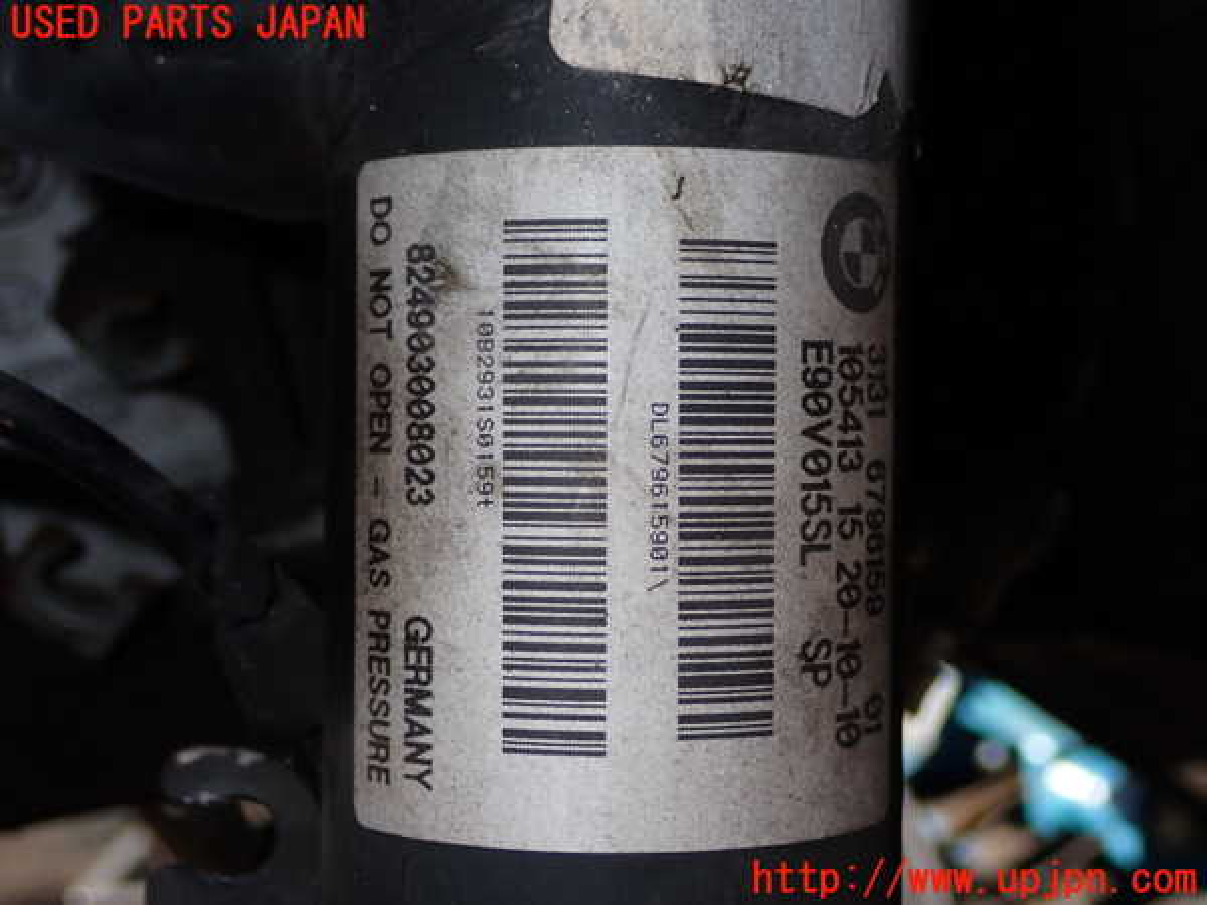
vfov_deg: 25.2
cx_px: 604
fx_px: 2022
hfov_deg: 33.2
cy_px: 452
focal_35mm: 58
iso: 200
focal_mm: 10.35
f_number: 10
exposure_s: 1/60
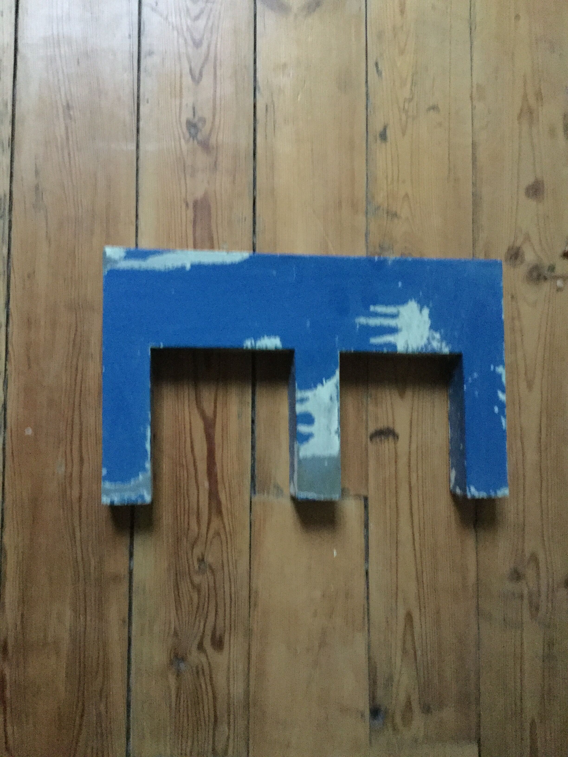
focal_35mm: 31
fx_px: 678
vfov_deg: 58.4
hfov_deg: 45.4
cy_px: 378
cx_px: 284
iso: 640
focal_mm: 3.3
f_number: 2.4
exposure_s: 1/17
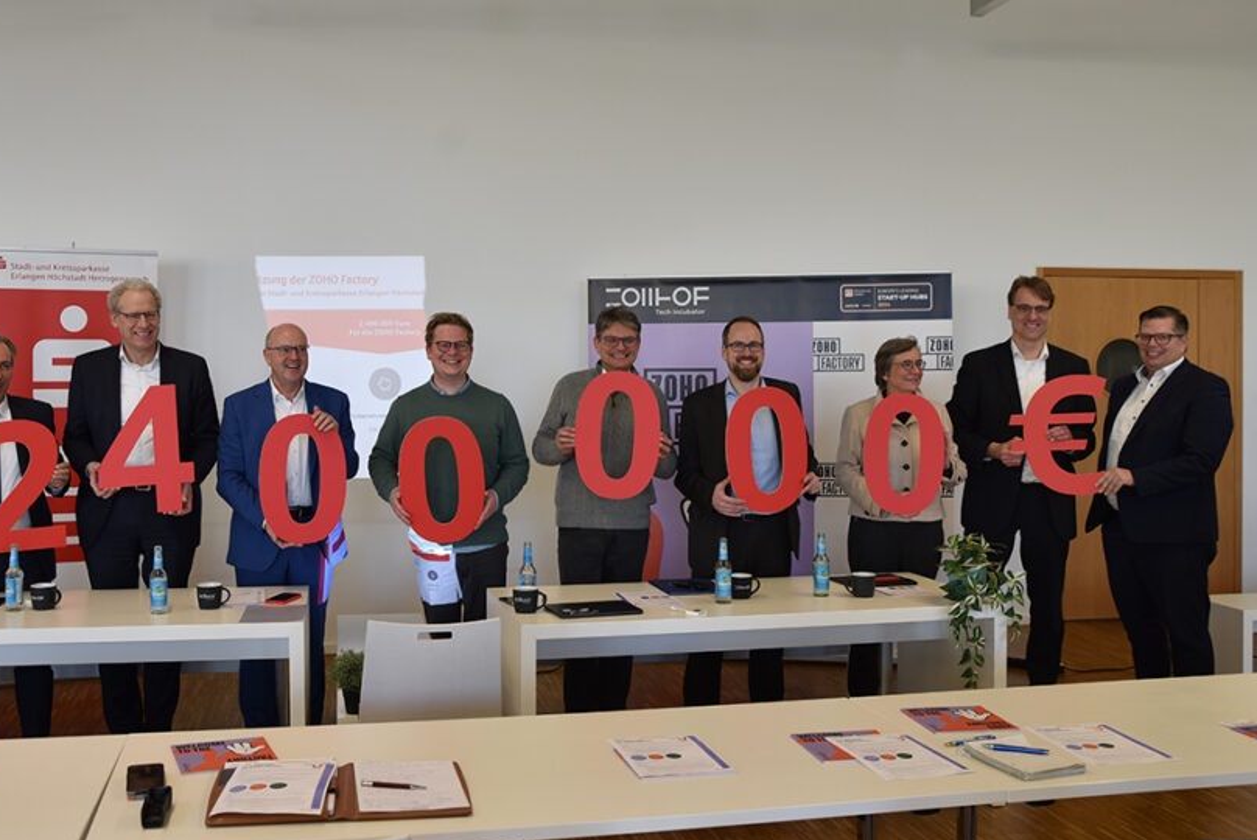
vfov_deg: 35.1
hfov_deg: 50.4
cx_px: 524
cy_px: 383
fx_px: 1328
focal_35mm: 38
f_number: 4
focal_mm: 30
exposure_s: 1/60
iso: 500
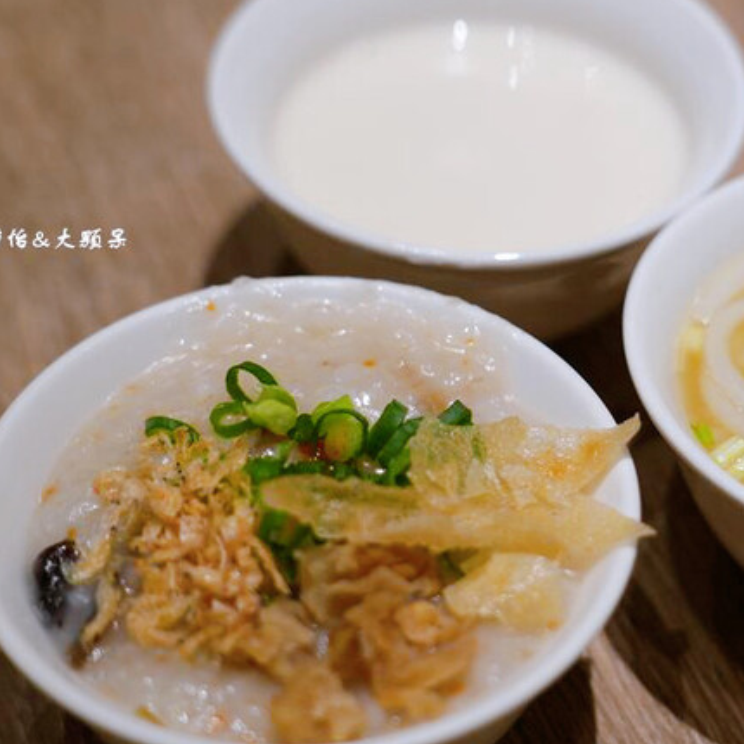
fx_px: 2286
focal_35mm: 94
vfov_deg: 18.5
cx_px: 524
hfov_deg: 18.4
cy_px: 341
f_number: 4
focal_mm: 56
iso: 320
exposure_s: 1/60
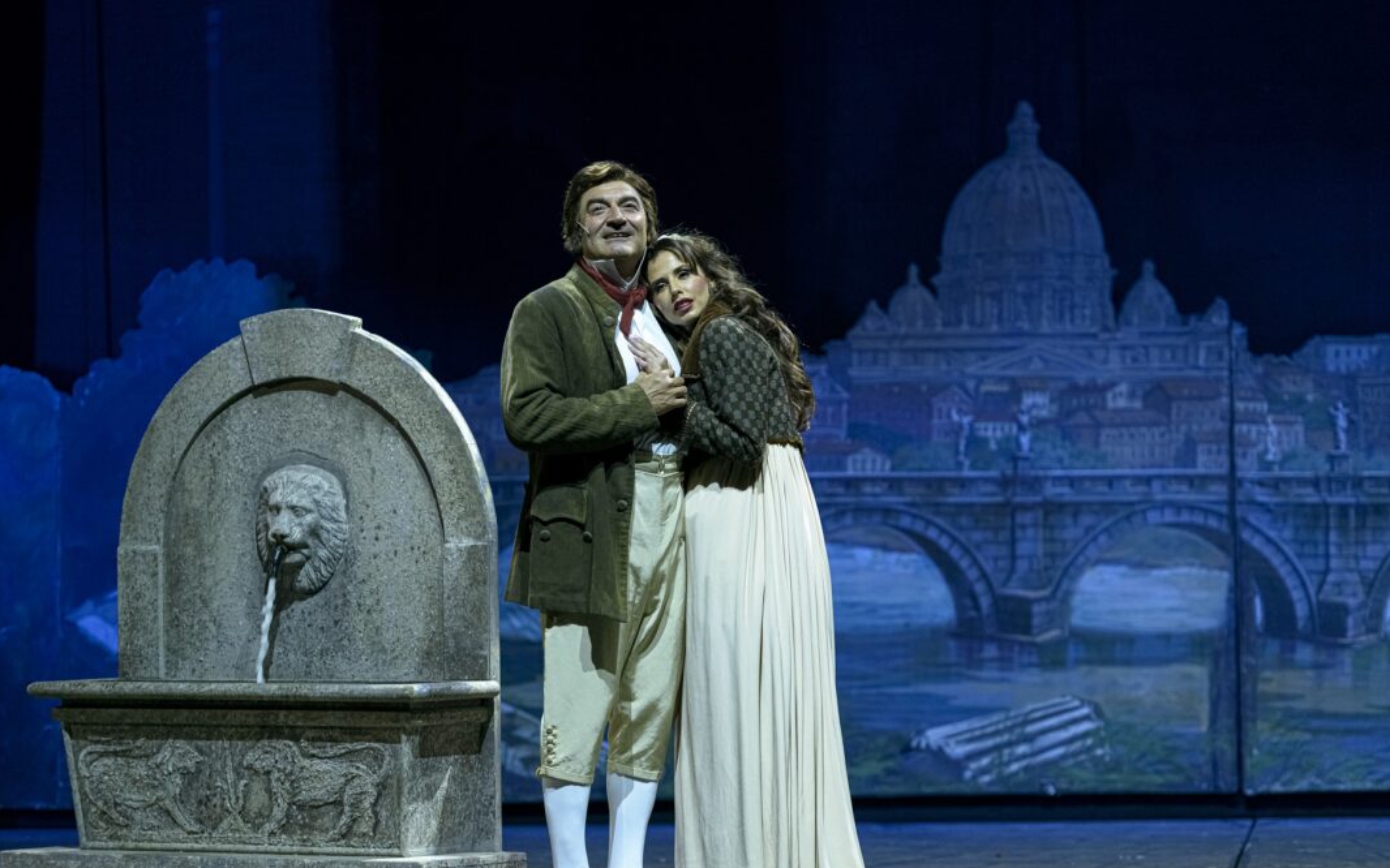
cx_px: 695
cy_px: 446
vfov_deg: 7.5
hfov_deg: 12.0
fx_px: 6591
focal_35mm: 174
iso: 800
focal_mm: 170
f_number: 2.8
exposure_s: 1/160
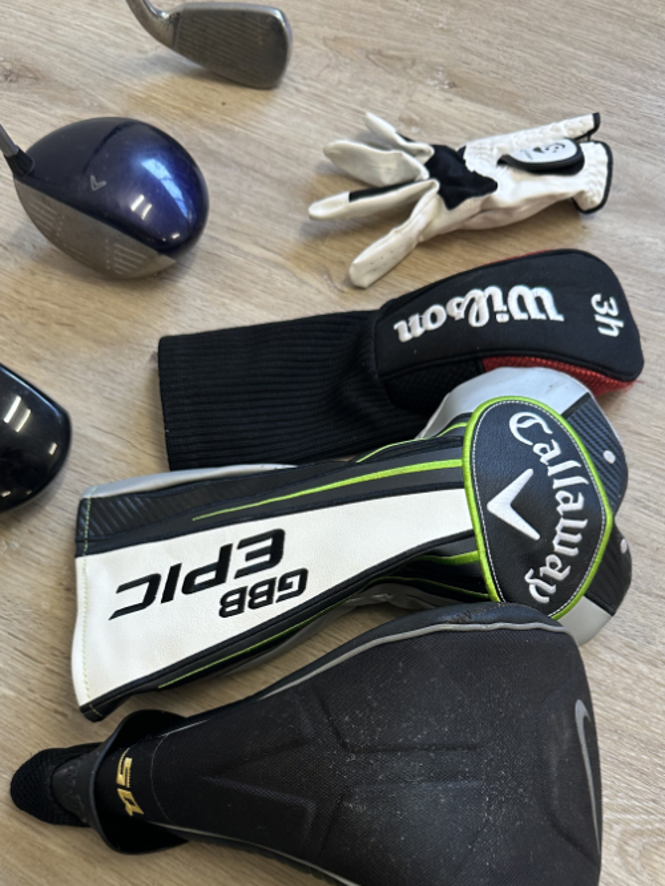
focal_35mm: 36
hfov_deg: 39.6
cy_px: 610
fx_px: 922
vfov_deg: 50.2
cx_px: 338
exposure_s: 1/100
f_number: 1.8
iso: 160
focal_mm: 6.9
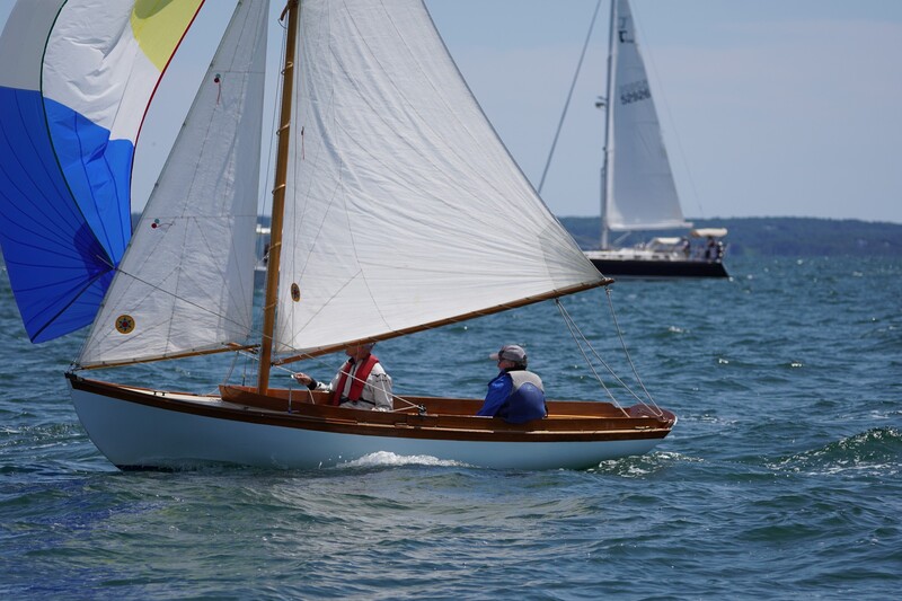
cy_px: 300
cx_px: 451
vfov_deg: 6.1
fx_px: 5636
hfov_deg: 9.2
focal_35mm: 225
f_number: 5
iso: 125
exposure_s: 1/1600
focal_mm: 150
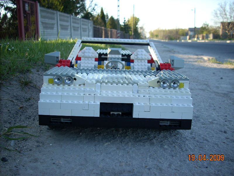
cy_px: 88
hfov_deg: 50.1
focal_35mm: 37
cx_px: 117
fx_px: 250
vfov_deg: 38.7
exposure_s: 1/120
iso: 64
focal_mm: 6.2
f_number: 2.8
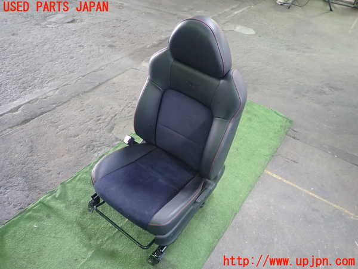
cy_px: 134
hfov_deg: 69.4
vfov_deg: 54.9
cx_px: 179
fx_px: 259
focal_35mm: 25
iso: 320
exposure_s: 1/30
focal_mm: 4.5
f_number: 2
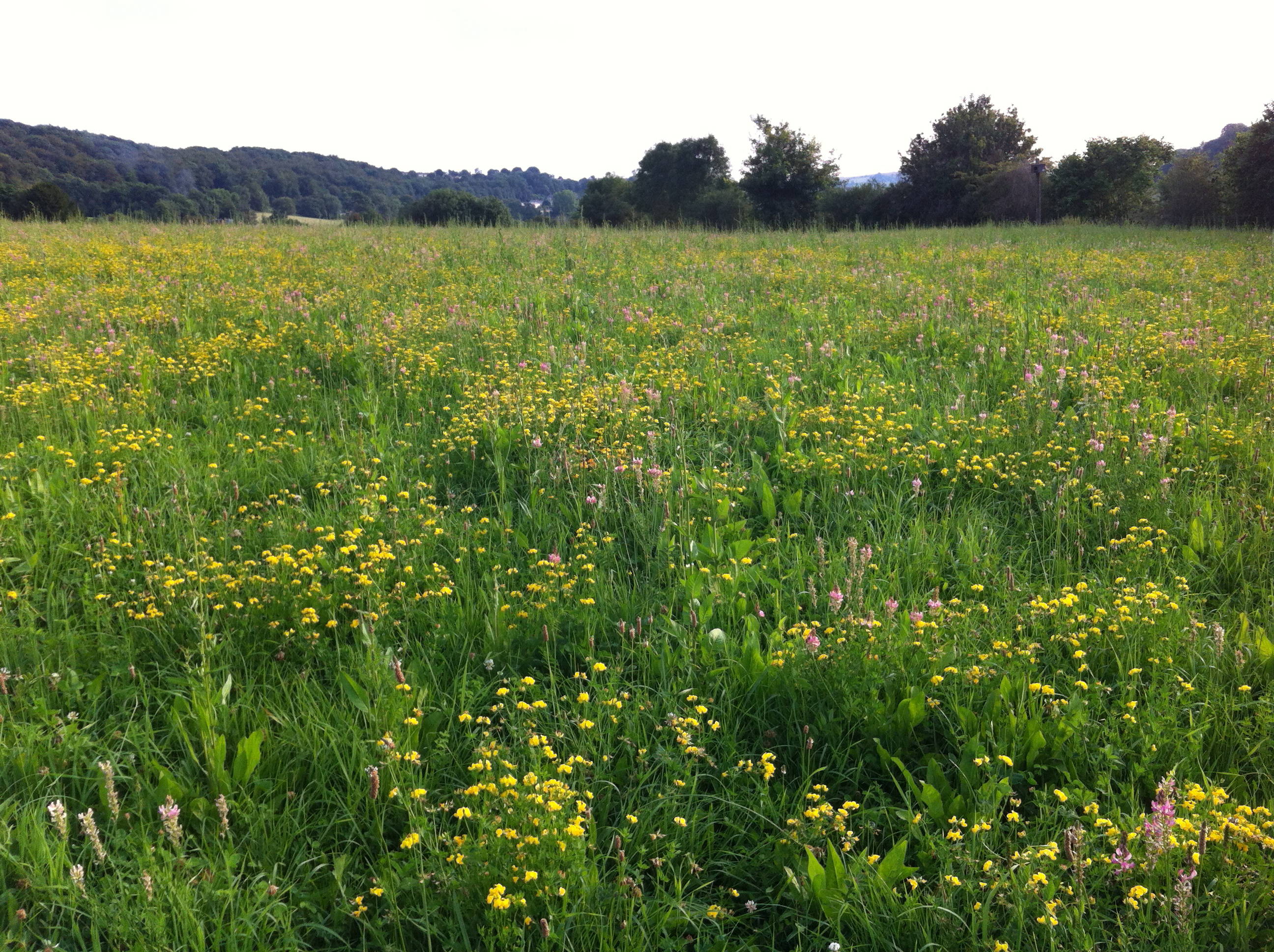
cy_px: 476
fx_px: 1286
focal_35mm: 35
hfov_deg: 52.7
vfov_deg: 40.6
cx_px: 637
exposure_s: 1/169
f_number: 2.8
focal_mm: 3.85
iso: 80
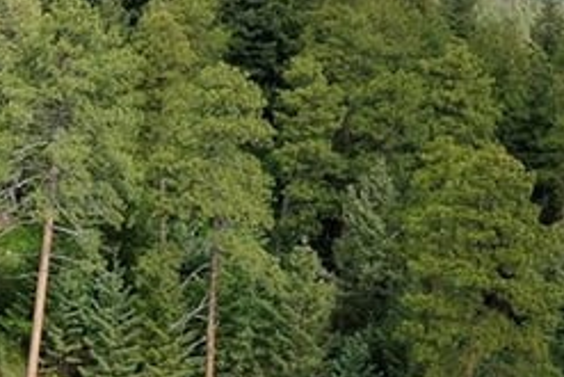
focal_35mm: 136
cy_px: 326
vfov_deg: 10.1
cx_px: 39
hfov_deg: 14.9
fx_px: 2132
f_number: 5.6
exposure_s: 1/320
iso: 100
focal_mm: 10.26
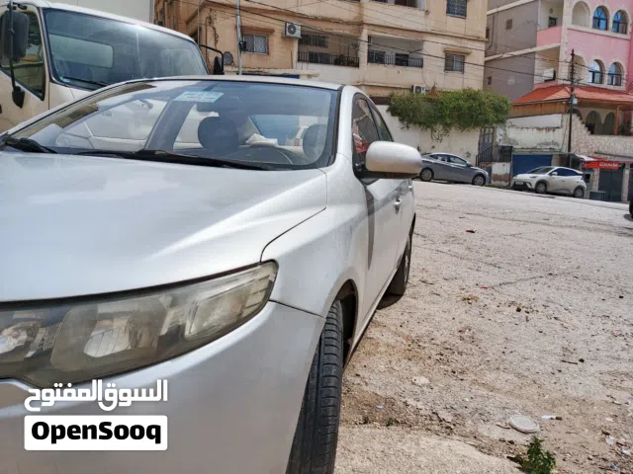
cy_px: 237
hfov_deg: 65.3
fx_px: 494
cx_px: 316
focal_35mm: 27
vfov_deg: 51.4
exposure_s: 1/594
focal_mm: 4.11
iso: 50
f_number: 1.6
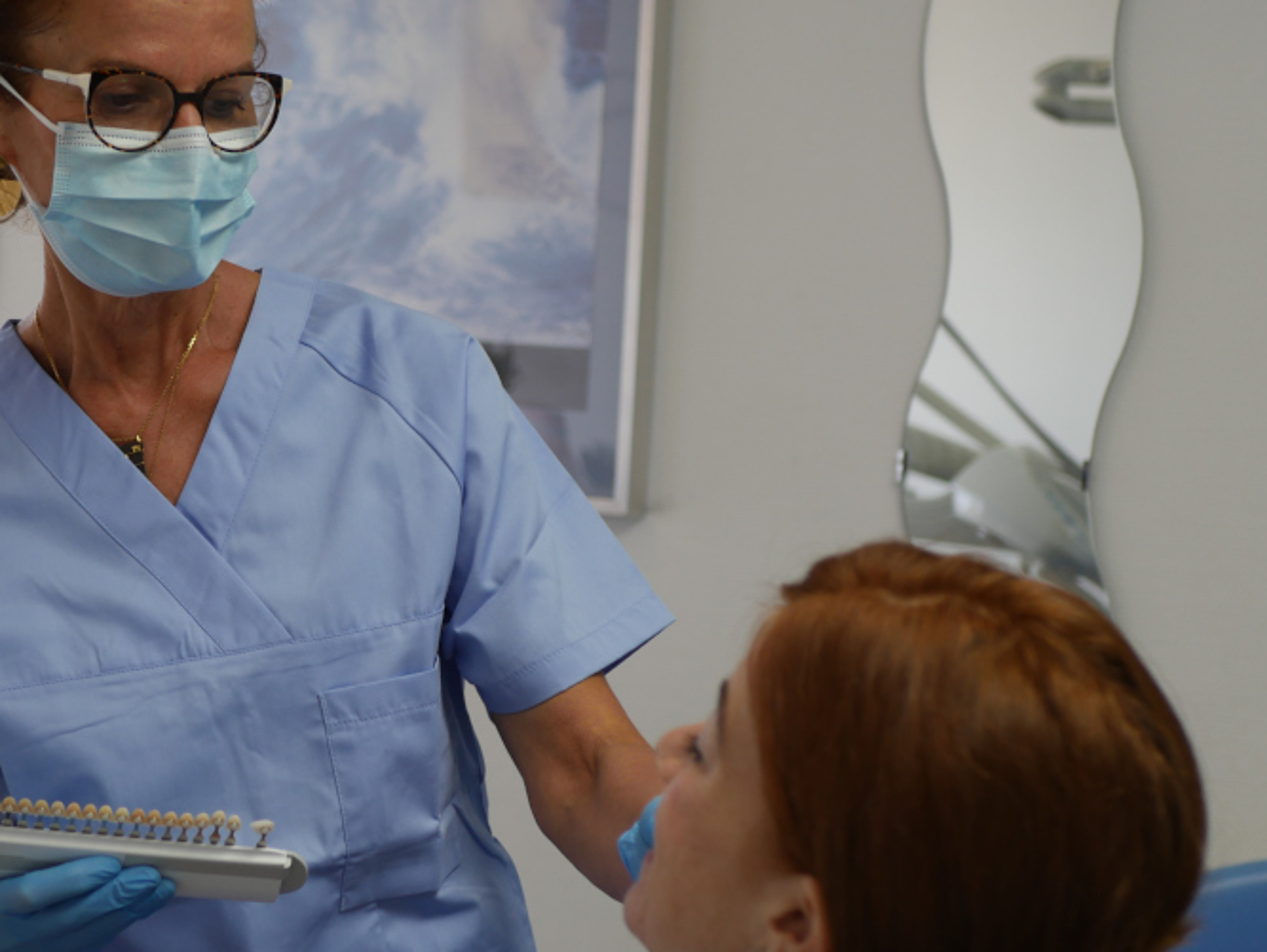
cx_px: 427
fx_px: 2747
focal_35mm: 75
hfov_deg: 25.8
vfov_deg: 19.7
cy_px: 512
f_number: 2.2
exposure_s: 1/200
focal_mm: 25
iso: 200
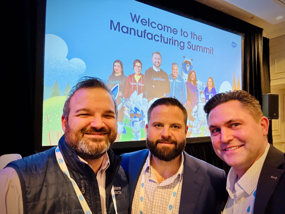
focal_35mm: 23
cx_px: 142
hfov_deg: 73.9
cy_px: 107
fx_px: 189
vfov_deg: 58.9
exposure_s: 1/30
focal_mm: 2.69
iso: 320
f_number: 1.9
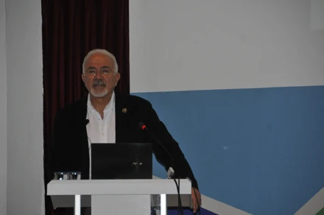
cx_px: 162
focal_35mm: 255
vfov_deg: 5.4
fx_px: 2292
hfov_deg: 8.1
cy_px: 108
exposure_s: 1/80
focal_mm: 170
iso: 1250
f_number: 5.6
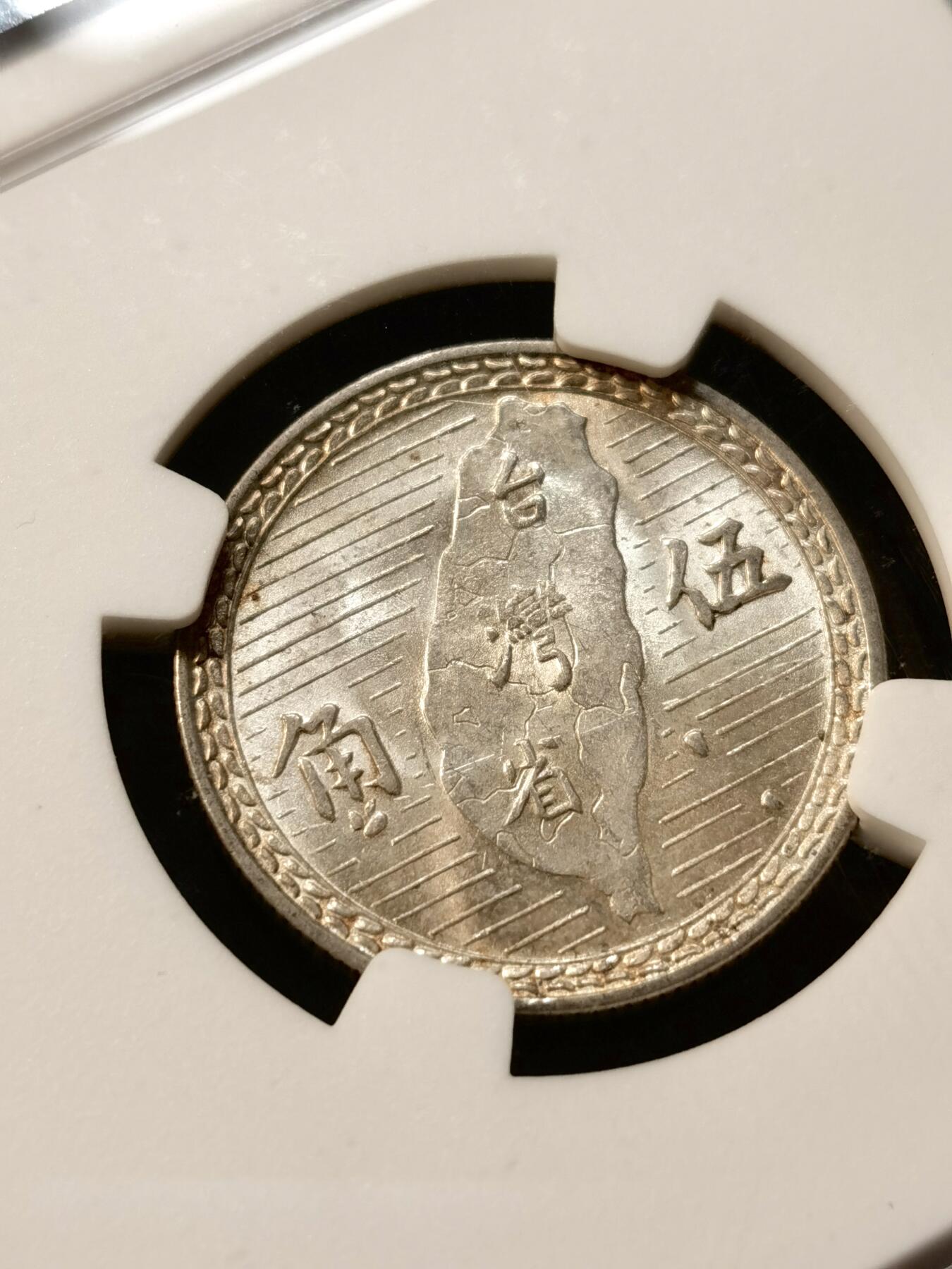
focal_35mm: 81
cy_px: 634
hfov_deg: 18.2
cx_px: 476
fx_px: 2970
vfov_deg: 24.1
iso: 50
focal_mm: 5.56
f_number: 1.6
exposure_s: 1/110
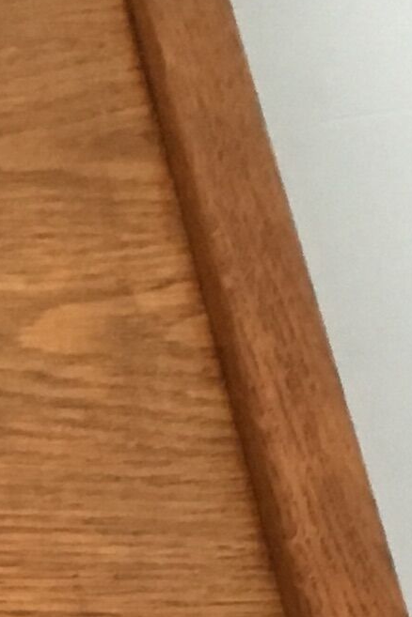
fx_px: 3176
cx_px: -584
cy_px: 1055
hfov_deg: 7.0
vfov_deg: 10.5
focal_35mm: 185
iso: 160
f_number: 2.2
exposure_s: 1/33
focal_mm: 4.15
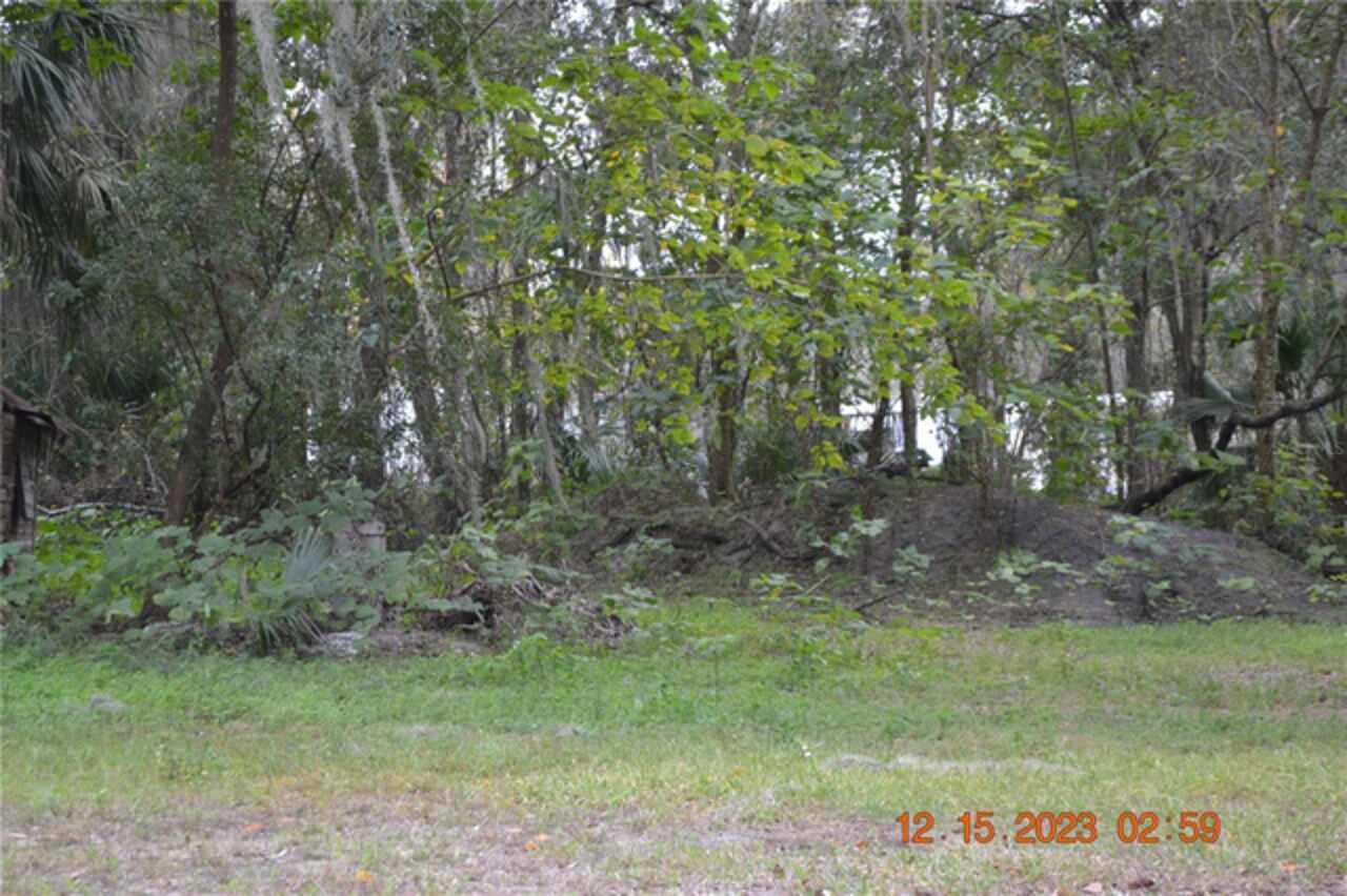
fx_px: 3085
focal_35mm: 82
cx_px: 674
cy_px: 448
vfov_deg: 16.5
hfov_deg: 24.6
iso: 400
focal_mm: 55
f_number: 5.6
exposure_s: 1/80
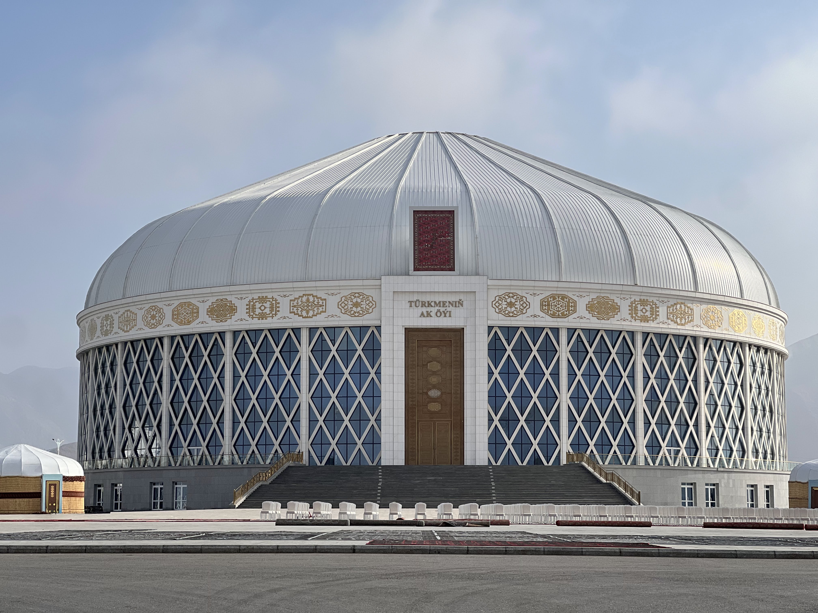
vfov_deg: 19.1
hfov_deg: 25.3
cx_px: 409
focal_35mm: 77
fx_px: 1820
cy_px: 306
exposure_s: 1/1248
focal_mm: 9
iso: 32
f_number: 2.8
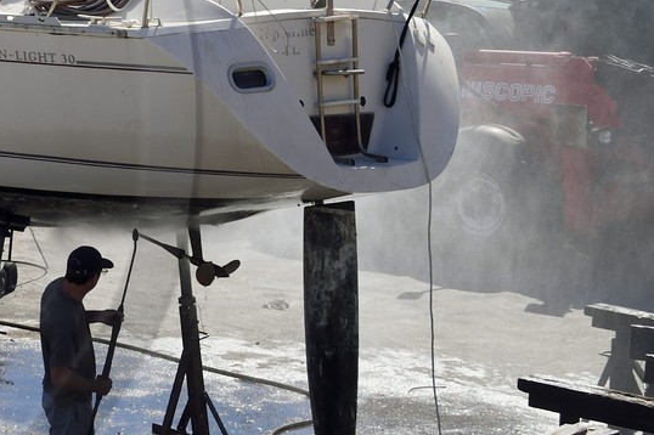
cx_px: -306
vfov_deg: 12.1
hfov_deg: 16.6
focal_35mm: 113
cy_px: 120
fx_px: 2051
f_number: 11
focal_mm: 38
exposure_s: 1/400
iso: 200
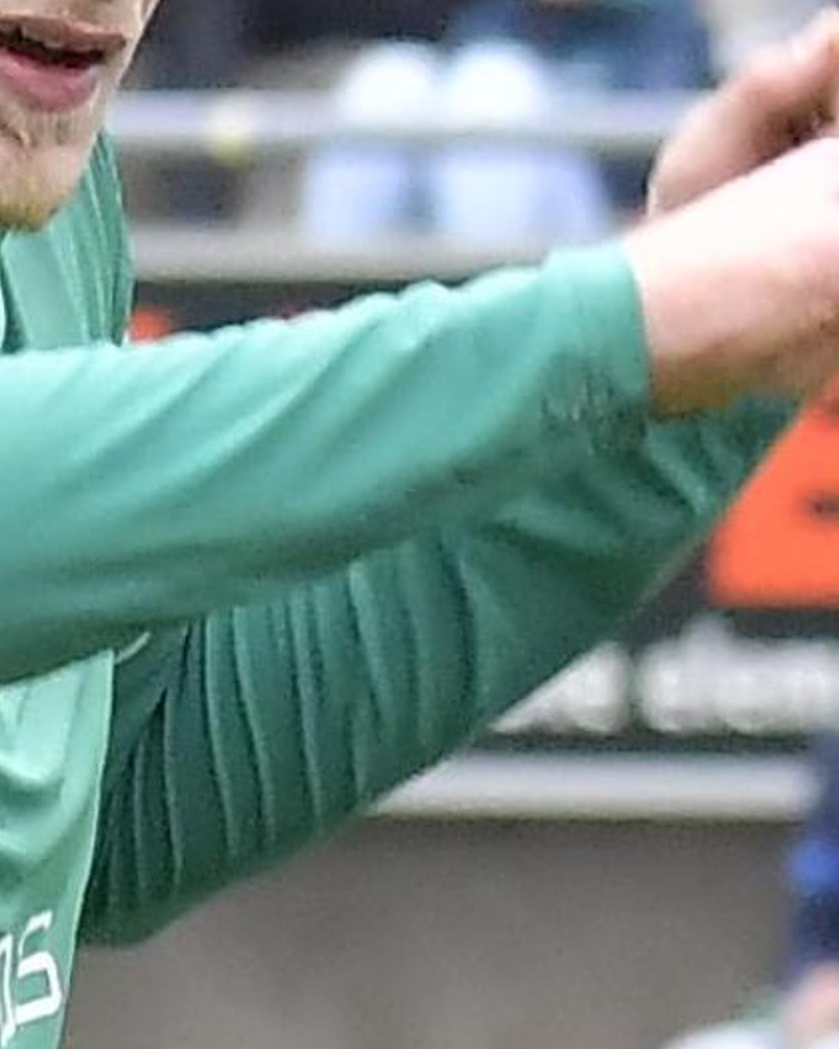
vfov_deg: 2.8
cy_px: 220
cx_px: -295
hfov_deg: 2.2
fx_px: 21563
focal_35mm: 695
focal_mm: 135
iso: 1600
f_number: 7.1
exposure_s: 1/800
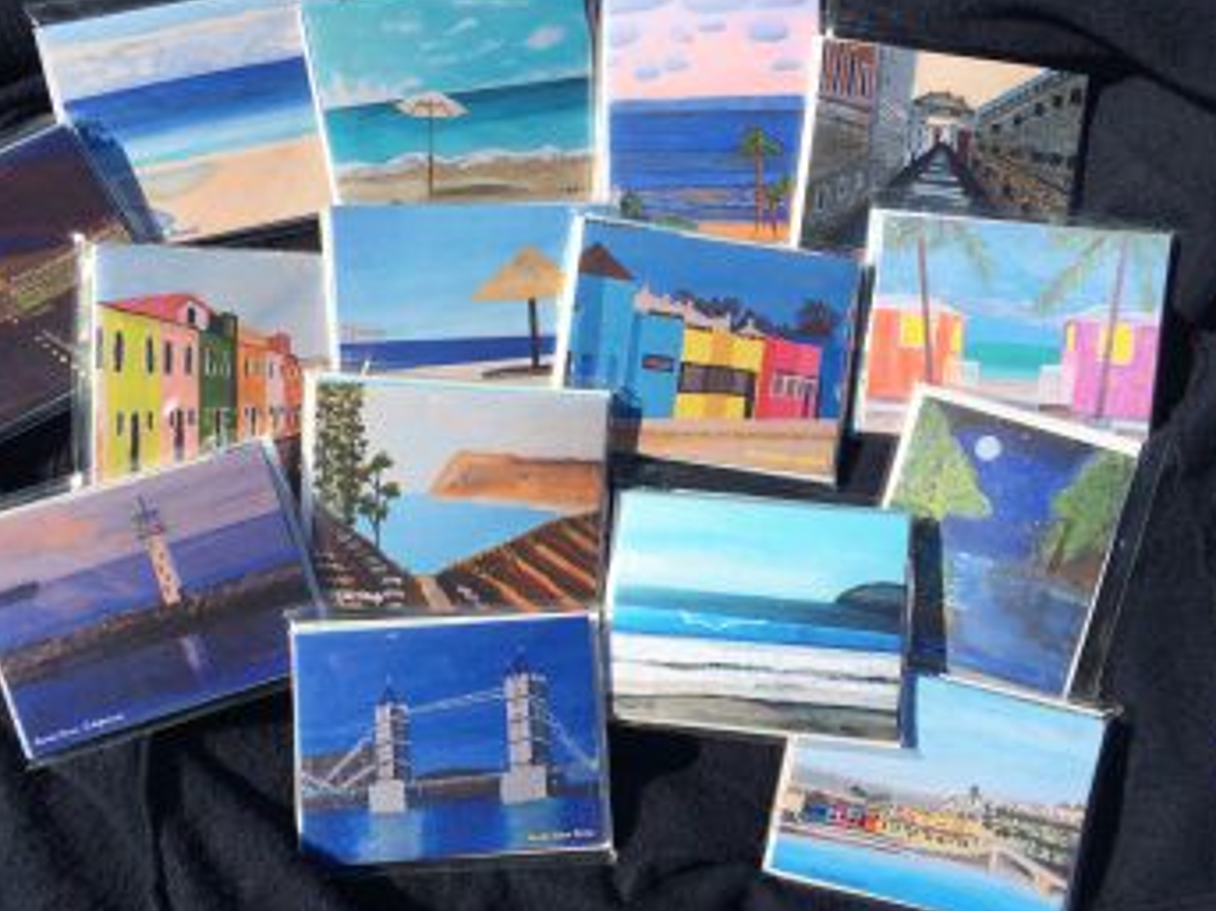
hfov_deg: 52.6
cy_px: 486
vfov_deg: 40.7
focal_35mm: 35
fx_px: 1229
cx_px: 557
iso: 50
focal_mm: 4.12
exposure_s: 1/3425
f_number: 2.2
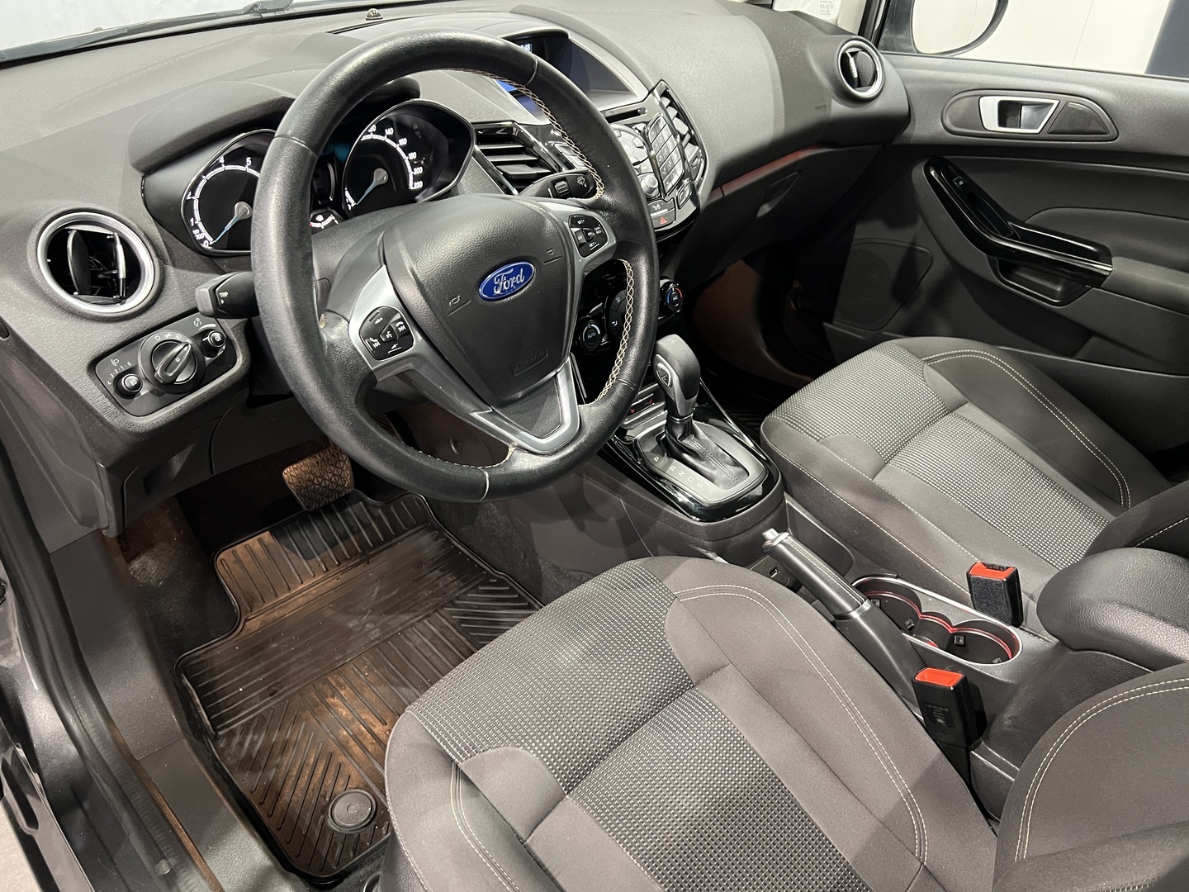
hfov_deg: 67.3
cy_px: 446
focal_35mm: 26
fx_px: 893
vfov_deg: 53.1
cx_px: 594
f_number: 1.5
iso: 500
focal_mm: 5.7
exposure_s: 1/50
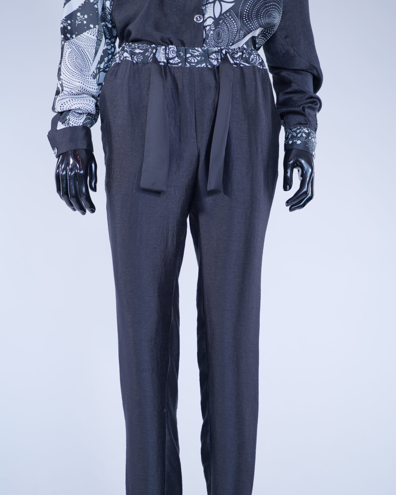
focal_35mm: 57
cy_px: 262
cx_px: 200
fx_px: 835
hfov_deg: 26.7
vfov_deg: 33.0
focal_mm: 50
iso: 250
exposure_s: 1/60
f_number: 2
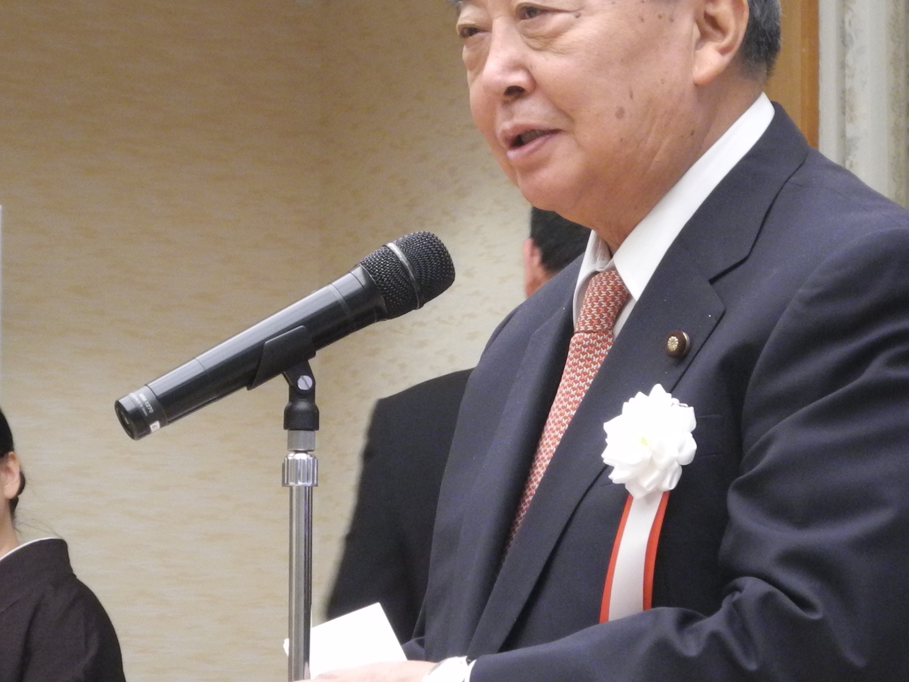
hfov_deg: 7.6
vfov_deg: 5.7
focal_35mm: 259
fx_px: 6801
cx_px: 545
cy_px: 361
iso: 400
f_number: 4.5
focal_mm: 25.4
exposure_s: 1/25
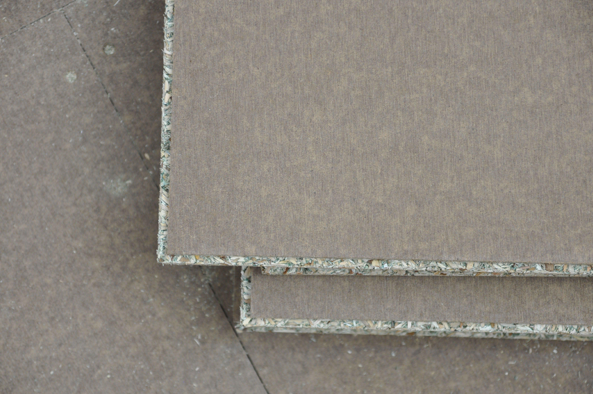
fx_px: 1777
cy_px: 199
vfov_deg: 12.6
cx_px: 290
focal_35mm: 108
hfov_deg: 18.9
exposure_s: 1/50
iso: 200
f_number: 4
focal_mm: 70
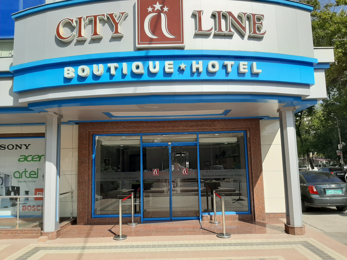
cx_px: 174
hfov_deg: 67.3
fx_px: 261
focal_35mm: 26
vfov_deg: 53.1
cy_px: 130
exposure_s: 1/2451
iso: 40
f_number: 1.7
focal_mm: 3.93
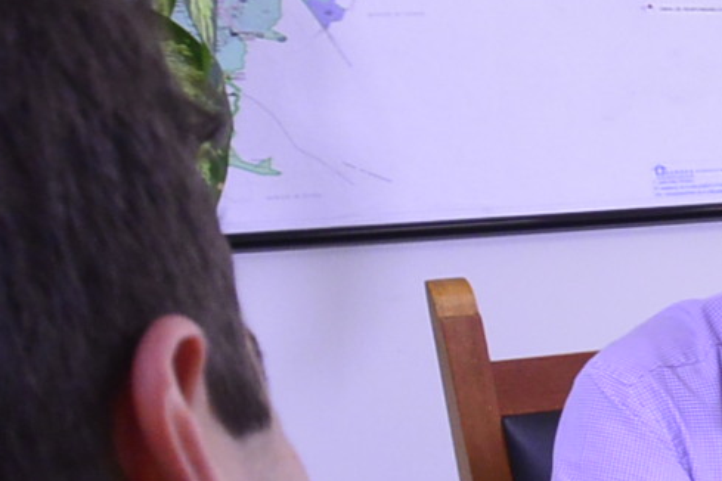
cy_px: 848
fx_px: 2567
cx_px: 2103
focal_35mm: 128
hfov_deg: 11.0
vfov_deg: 10.2
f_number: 8
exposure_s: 1/100
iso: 1600
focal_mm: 17
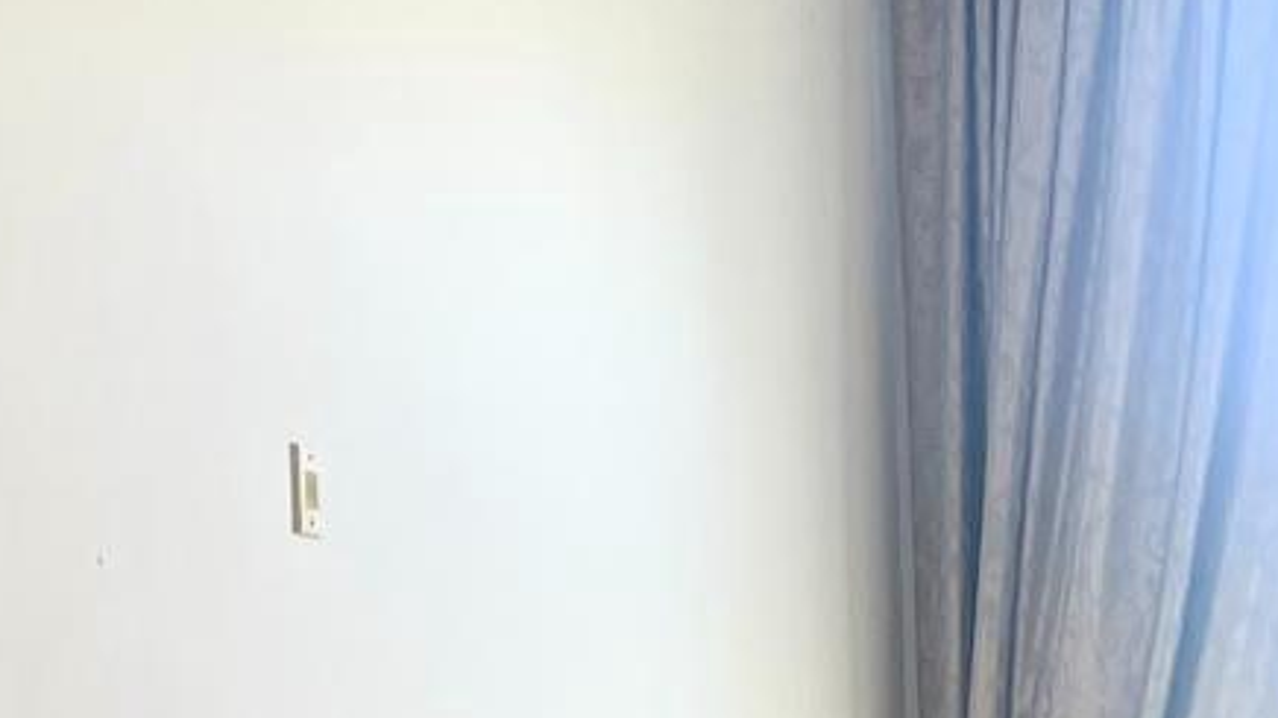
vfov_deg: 9.1
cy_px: 1248
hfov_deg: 15.6
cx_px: 1832
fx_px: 4337
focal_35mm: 128
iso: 40
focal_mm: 5.1
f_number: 1.6
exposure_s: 1/120
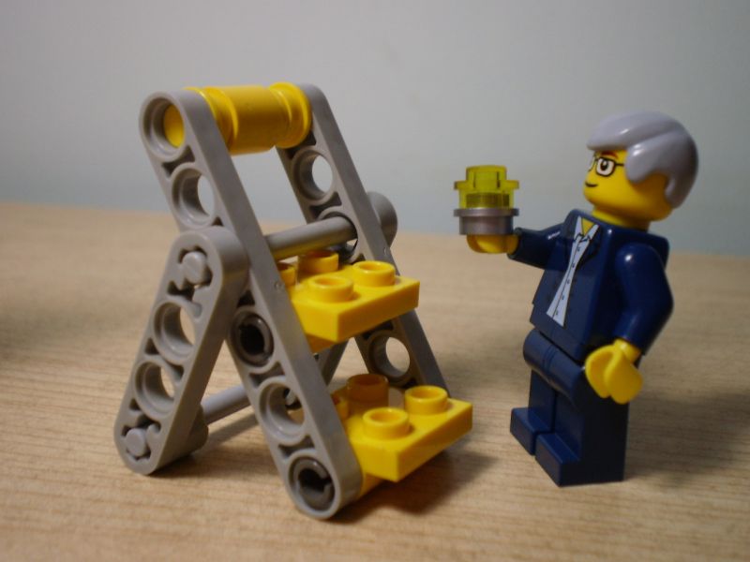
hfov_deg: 44.8
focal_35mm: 42
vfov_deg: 34.3
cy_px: 281
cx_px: 375
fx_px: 910
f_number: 3.5
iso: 125
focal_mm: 7.4
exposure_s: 1/30
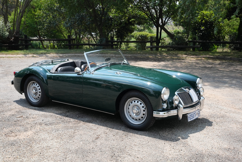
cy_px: 81
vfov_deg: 27.3
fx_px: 333
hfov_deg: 39.9
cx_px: 121
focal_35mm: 50
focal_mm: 49.5
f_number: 11
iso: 800
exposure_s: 1/200
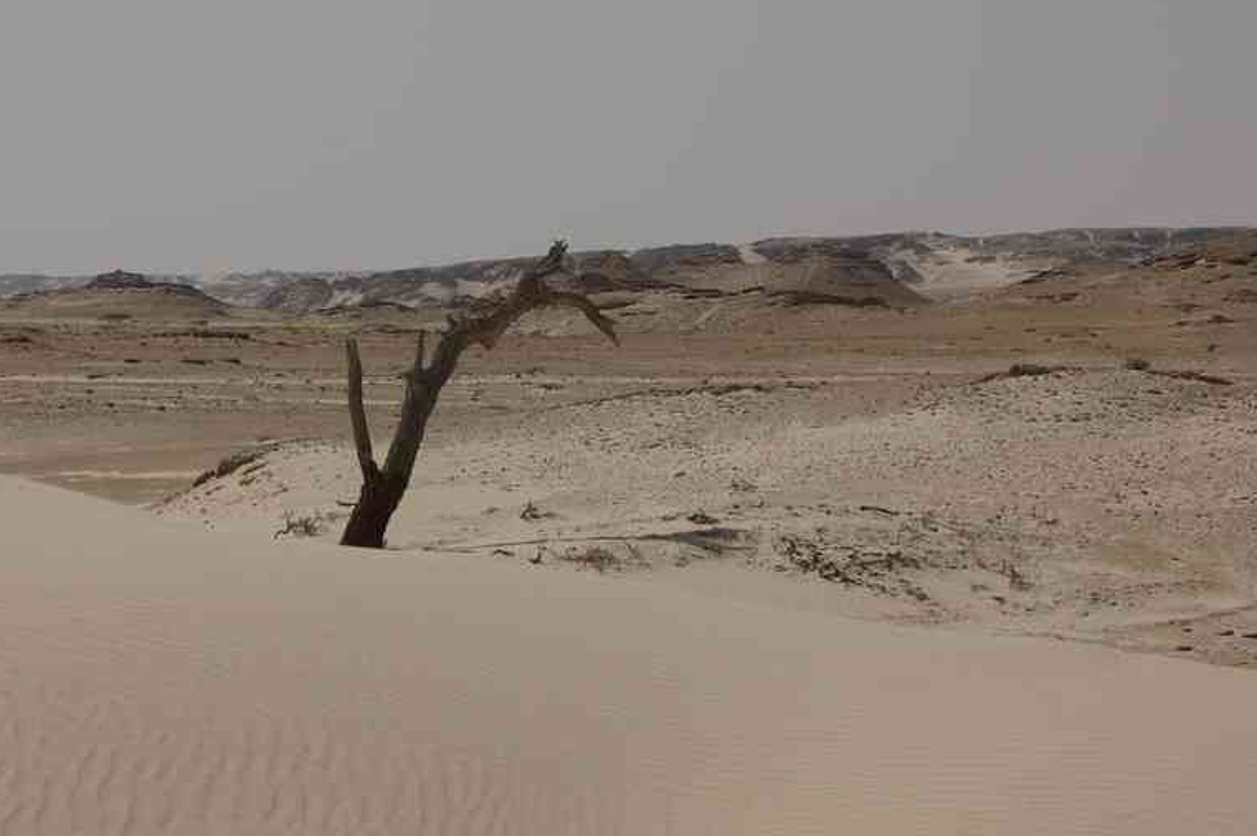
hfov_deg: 18.8
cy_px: 435
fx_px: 3791
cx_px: 449
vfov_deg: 12.6
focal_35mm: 109
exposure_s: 1/500
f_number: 9.5
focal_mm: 55
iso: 100
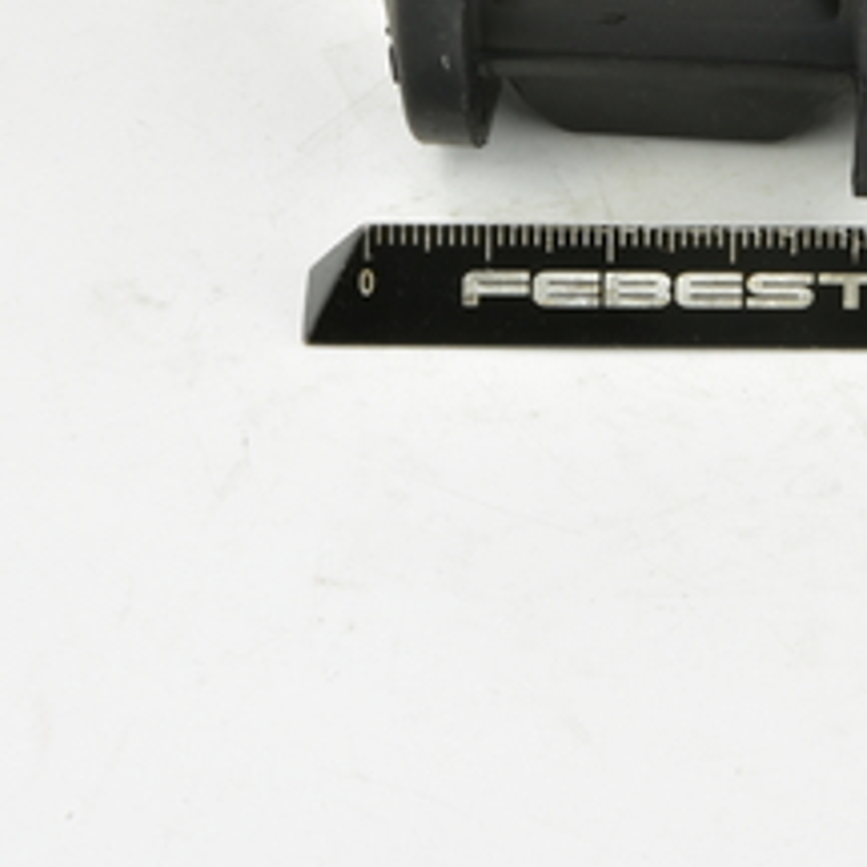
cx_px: 706
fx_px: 4817
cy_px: -56
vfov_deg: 10.2
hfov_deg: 10.3
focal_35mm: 170
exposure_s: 1/2
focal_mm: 60
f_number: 29
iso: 64
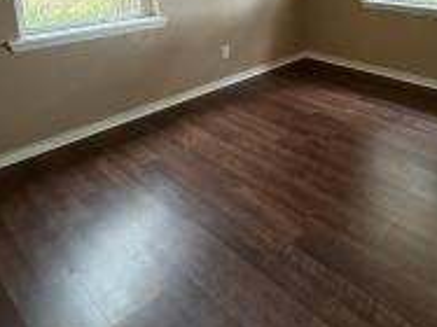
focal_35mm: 30
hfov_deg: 56.8
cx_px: 332
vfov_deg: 41.9
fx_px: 378
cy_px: 16
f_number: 2.2
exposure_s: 1/60
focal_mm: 2.22
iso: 400
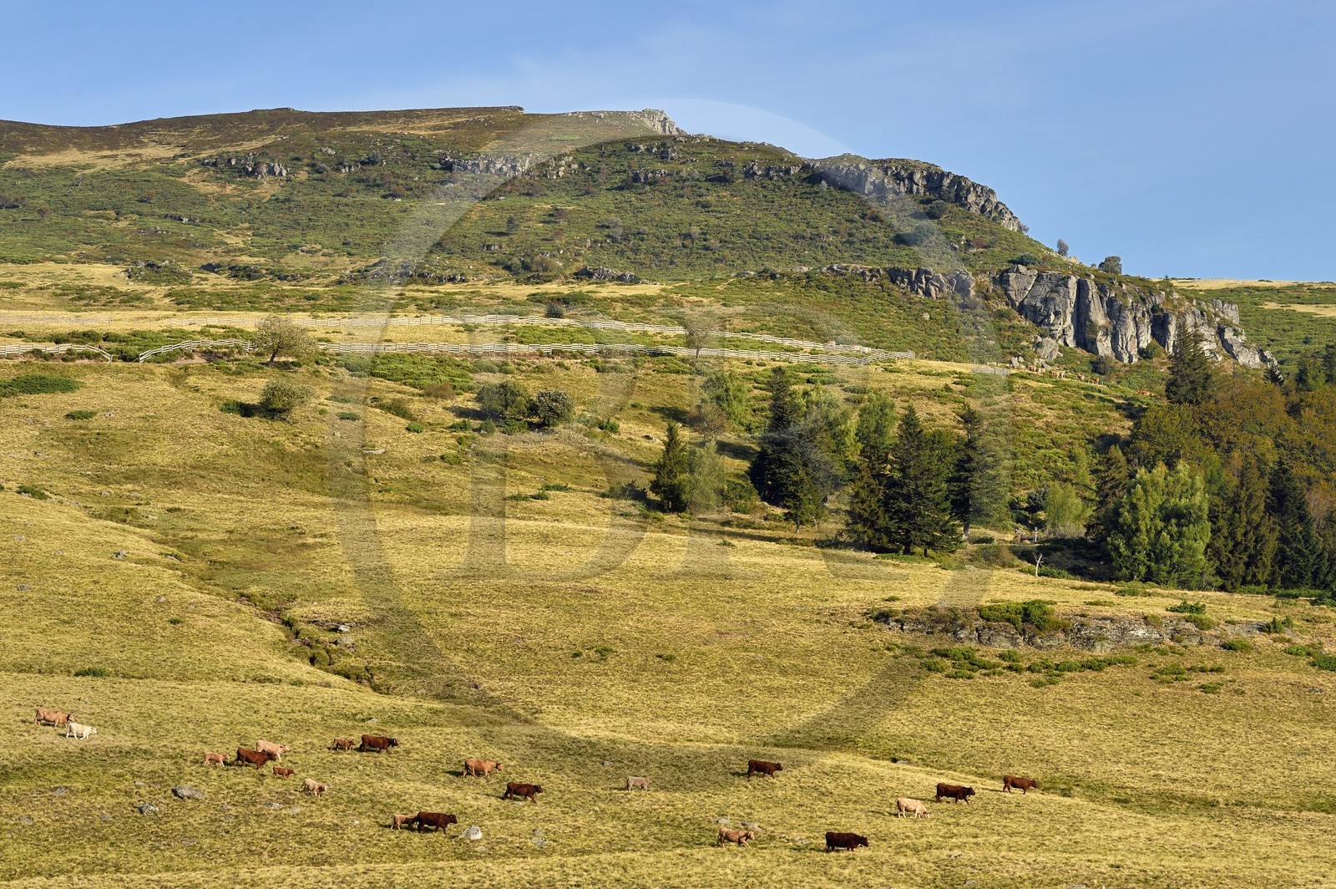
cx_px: 668
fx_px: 3634
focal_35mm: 98
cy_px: 444
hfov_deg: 20.8
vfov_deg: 13.9
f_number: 11
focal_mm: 98
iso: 200
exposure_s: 1/250
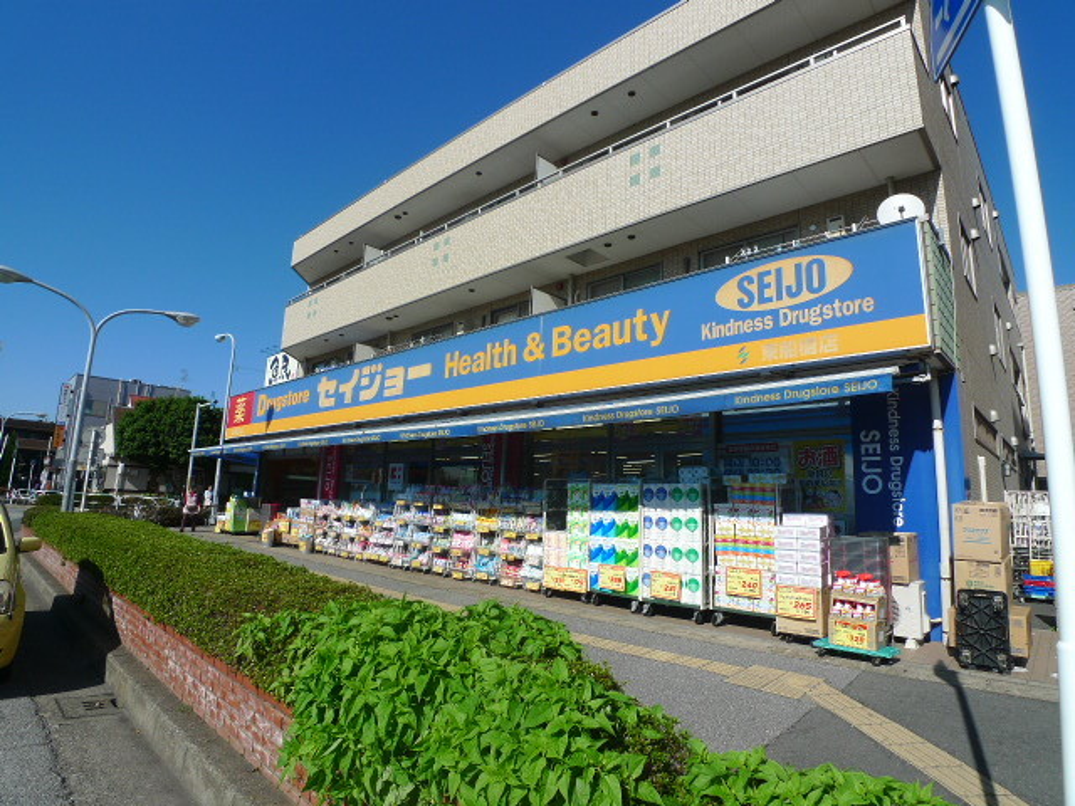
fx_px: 745
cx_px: 538
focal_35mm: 24
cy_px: 403
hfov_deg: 71.6
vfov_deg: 56.8
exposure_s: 1/1000
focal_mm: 5.1
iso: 80
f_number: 4.5
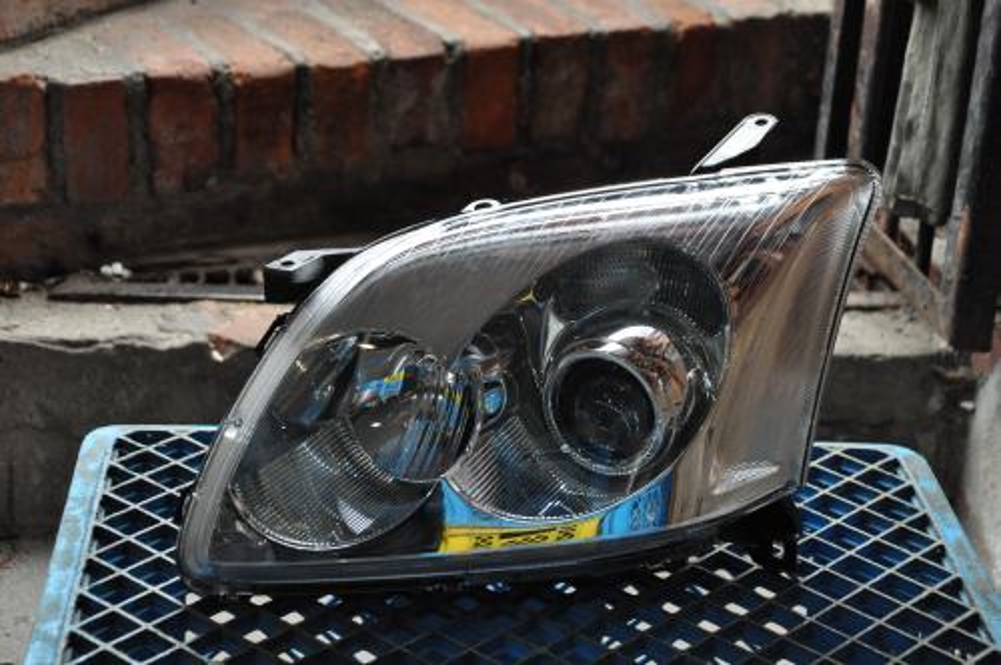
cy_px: 332
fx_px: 2166
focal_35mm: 78
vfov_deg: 17.4
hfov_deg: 26.0
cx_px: 500
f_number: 5
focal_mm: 52
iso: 1600
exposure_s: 1/30
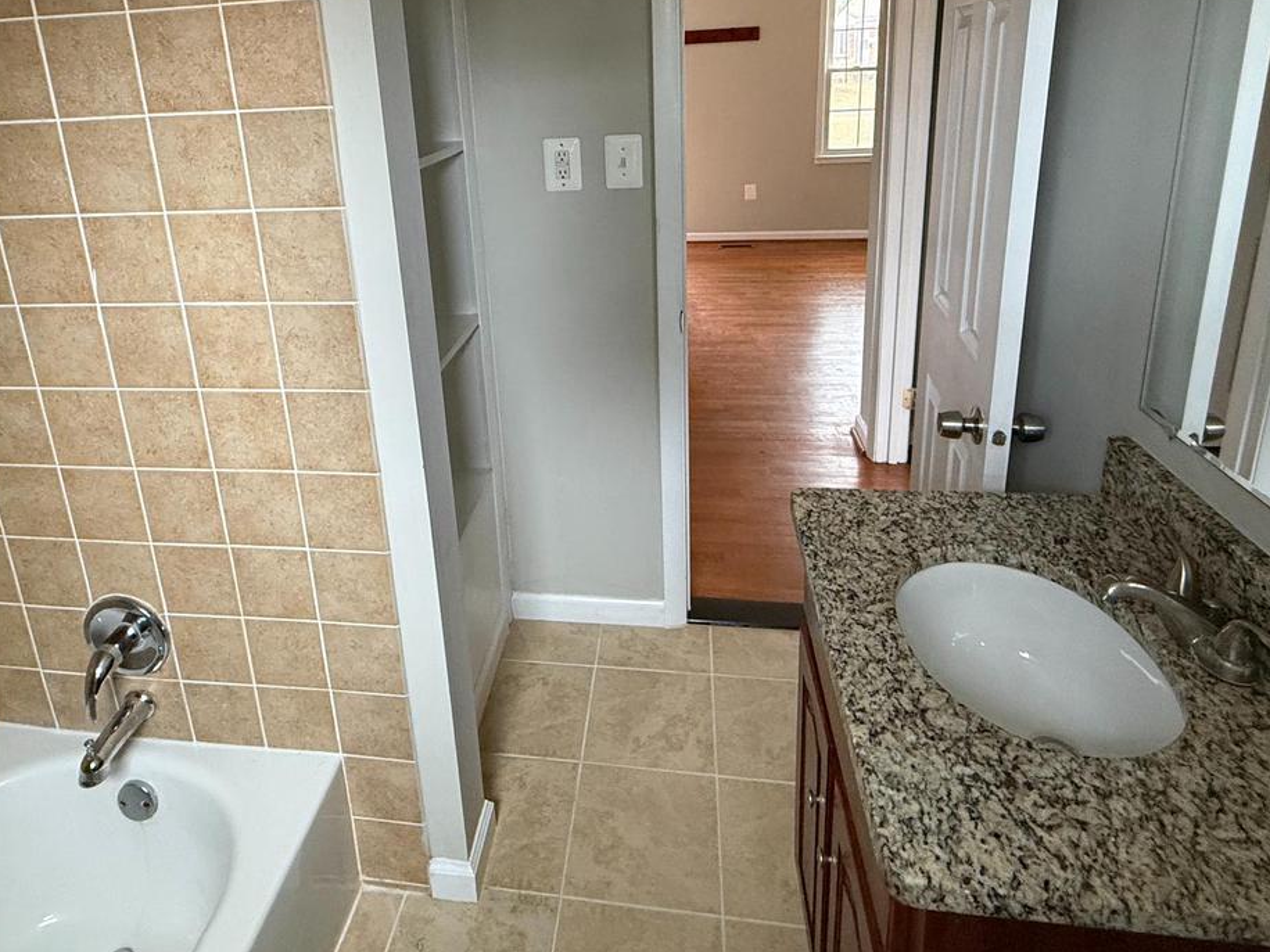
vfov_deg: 59.1
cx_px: 563
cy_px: 285
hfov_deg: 76.1
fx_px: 807
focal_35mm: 22
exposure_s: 1/60
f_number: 2.2
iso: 400
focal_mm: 2.22
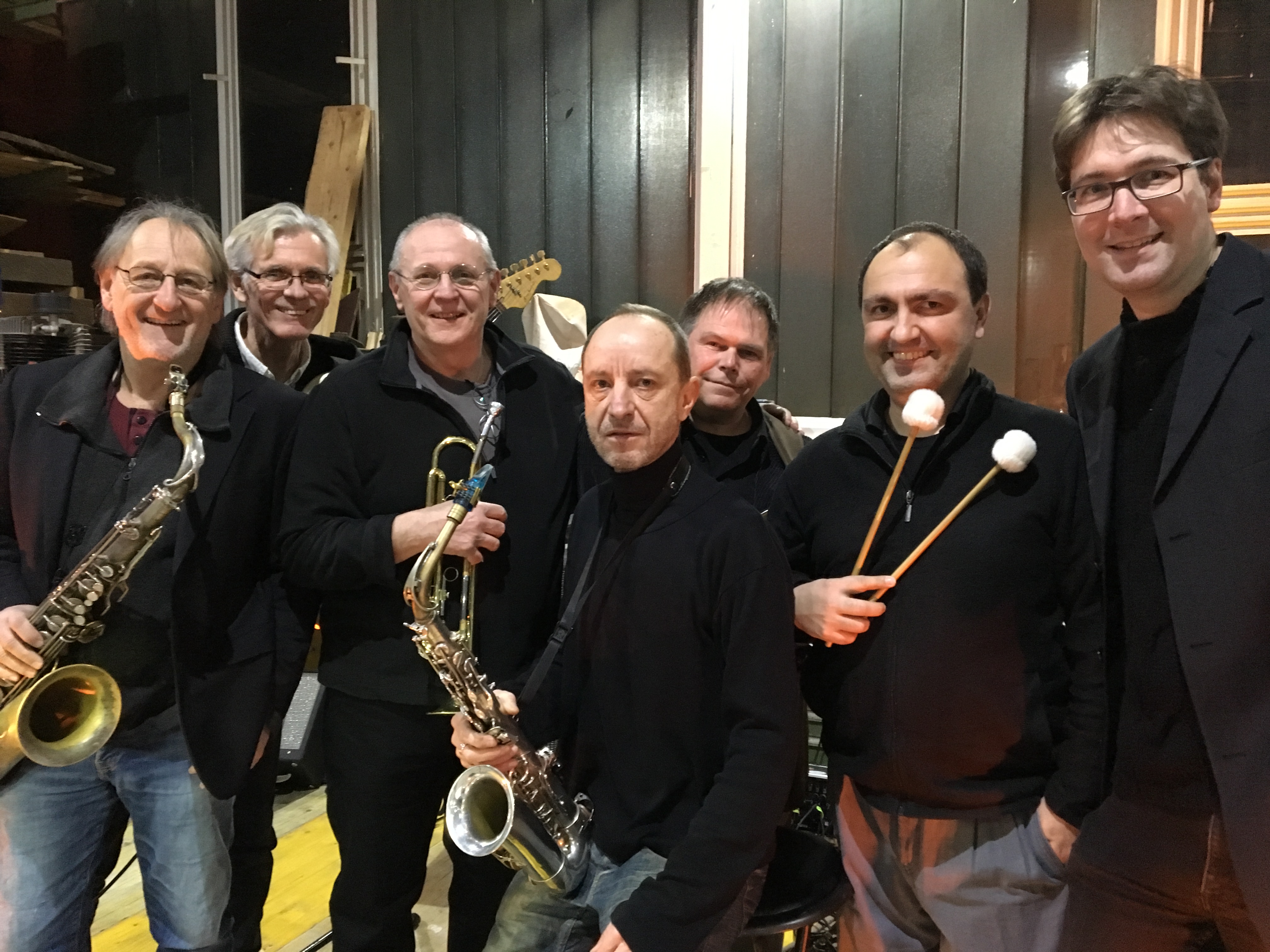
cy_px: 476
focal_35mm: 29
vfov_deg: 48.2
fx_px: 1064
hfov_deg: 61.7
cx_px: 635
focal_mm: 4.15
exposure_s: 1/17
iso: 320
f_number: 2.2
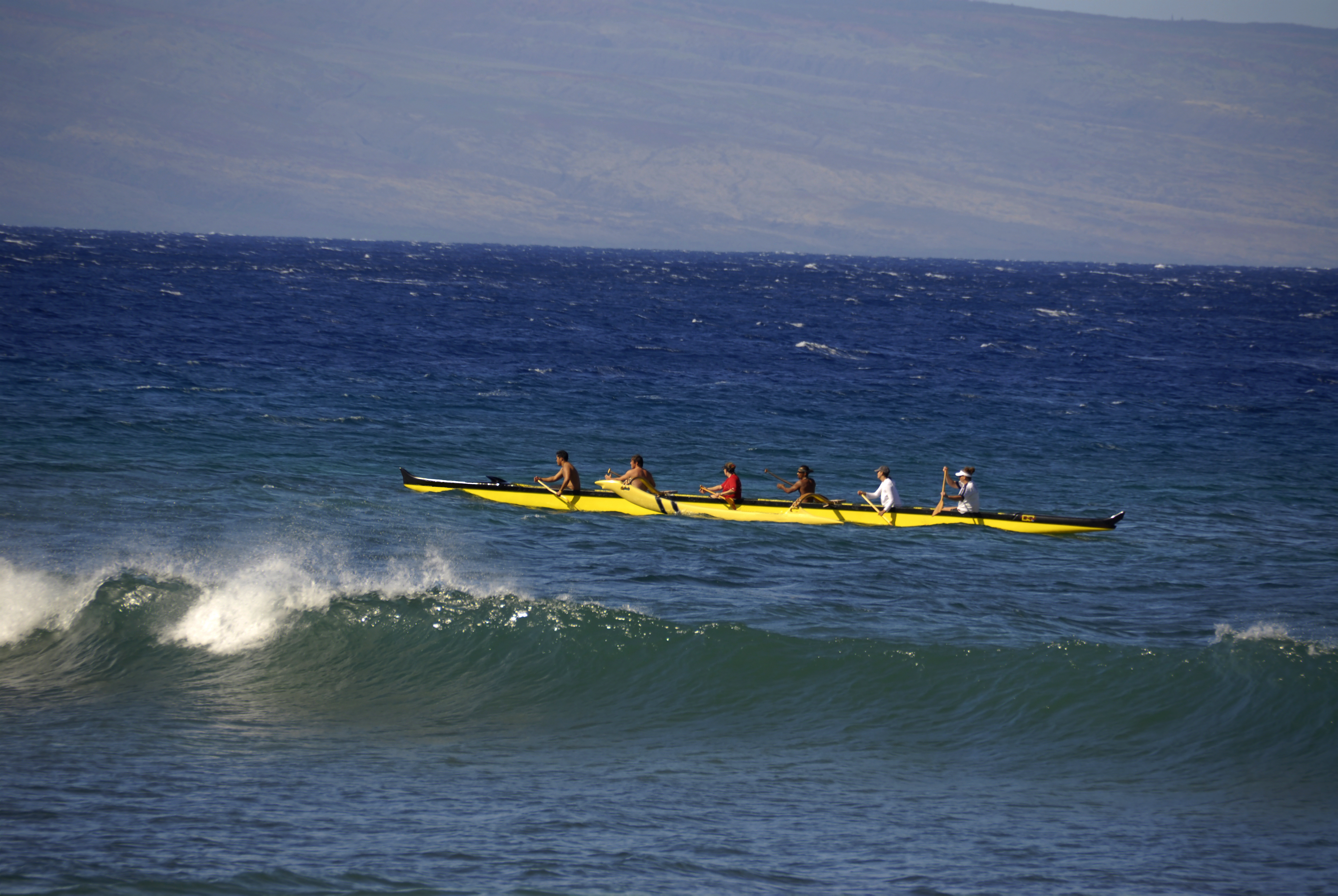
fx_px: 11163
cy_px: 448
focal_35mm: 300
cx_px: 669
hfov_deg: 6.9
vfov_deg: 4.6
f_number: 6.3
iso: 100
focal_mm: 200
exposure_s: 1/160
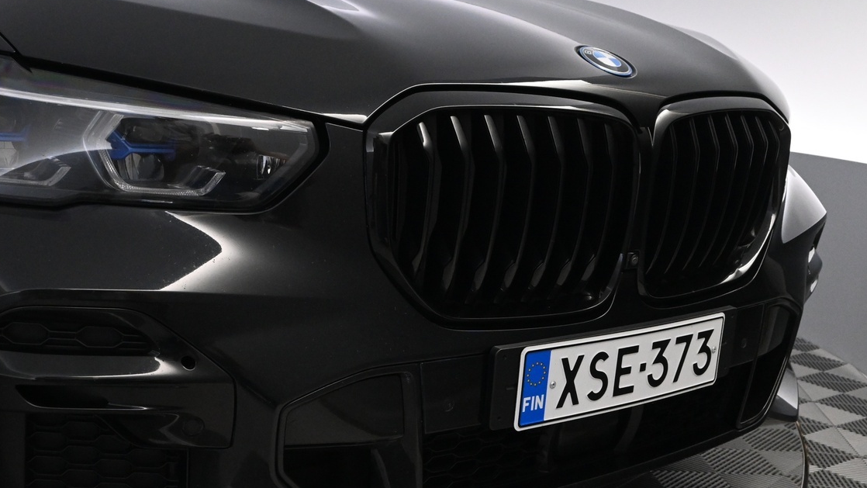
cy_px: 246
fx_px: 1020
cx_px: 294
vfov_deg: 26.9
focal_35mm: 44
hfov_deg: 45.4
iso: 3200
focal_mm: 19.5
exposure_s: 1/100
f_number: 5
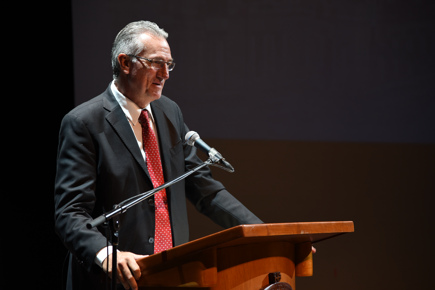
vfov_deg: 11.4
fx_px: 1450
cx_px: 218
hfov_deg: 17.1
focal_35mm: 120
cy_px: 145
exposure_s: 1/30
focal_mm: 120
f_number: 4.5
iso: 250
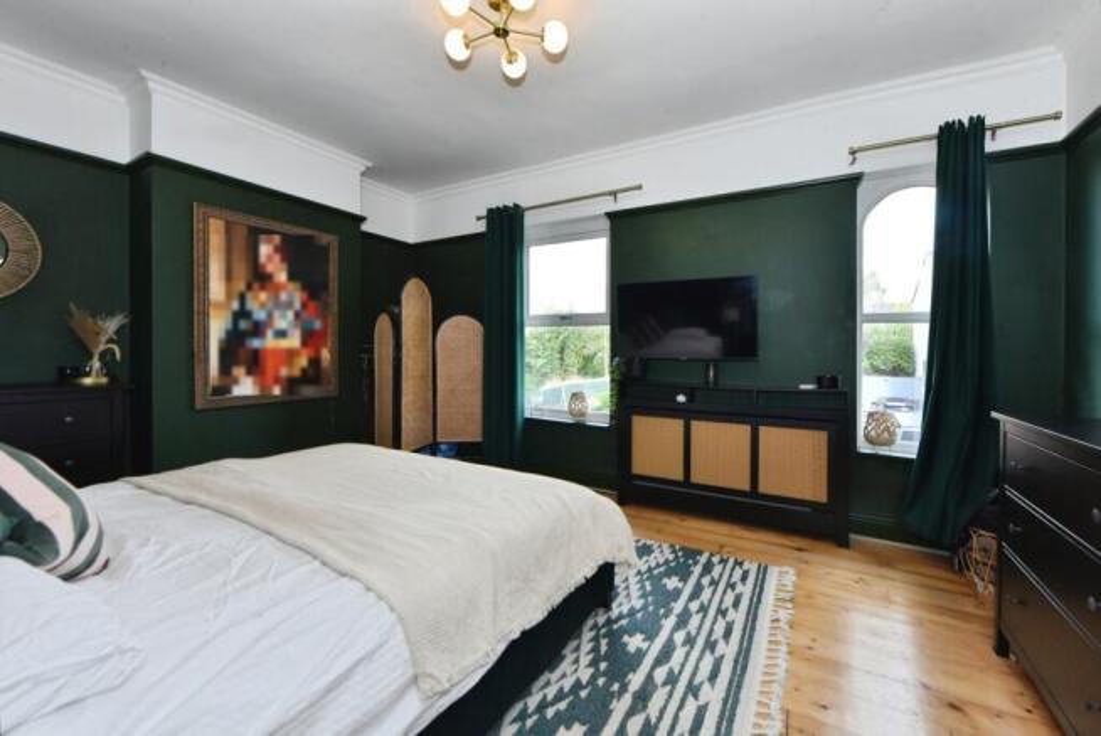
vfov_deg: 81.3
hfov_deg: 104.2
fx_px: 428
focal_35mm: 14
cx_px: 550
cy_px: 368
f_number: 13
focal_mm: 14
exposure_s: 1/50
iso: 500
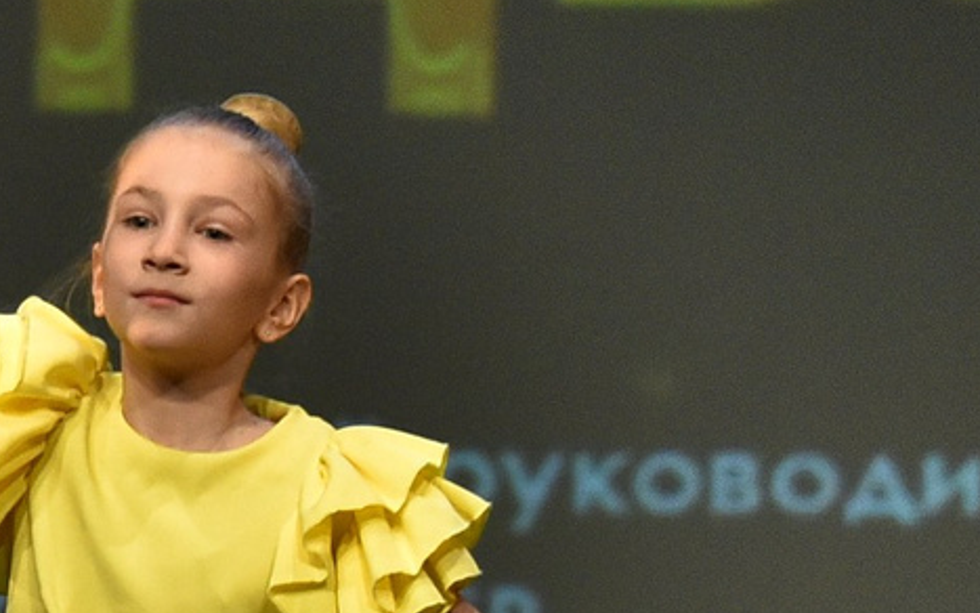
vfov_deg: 1.4
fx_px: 24655
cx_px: -1419
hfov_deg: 2.3
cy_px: 673
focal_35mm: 923
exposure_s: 1/640
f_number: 3.2
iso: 2500
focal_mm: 165
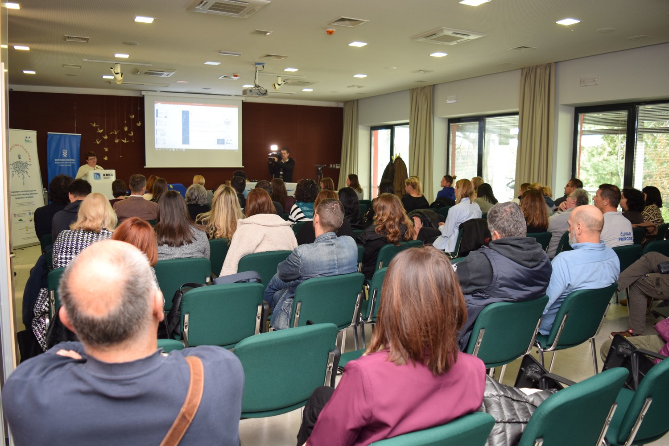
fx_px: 502
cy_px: 223
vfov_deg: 47.9
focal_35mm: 27
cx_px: 334
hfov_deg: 67.4
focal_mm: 18
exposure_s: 1/60
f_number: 4
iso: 640
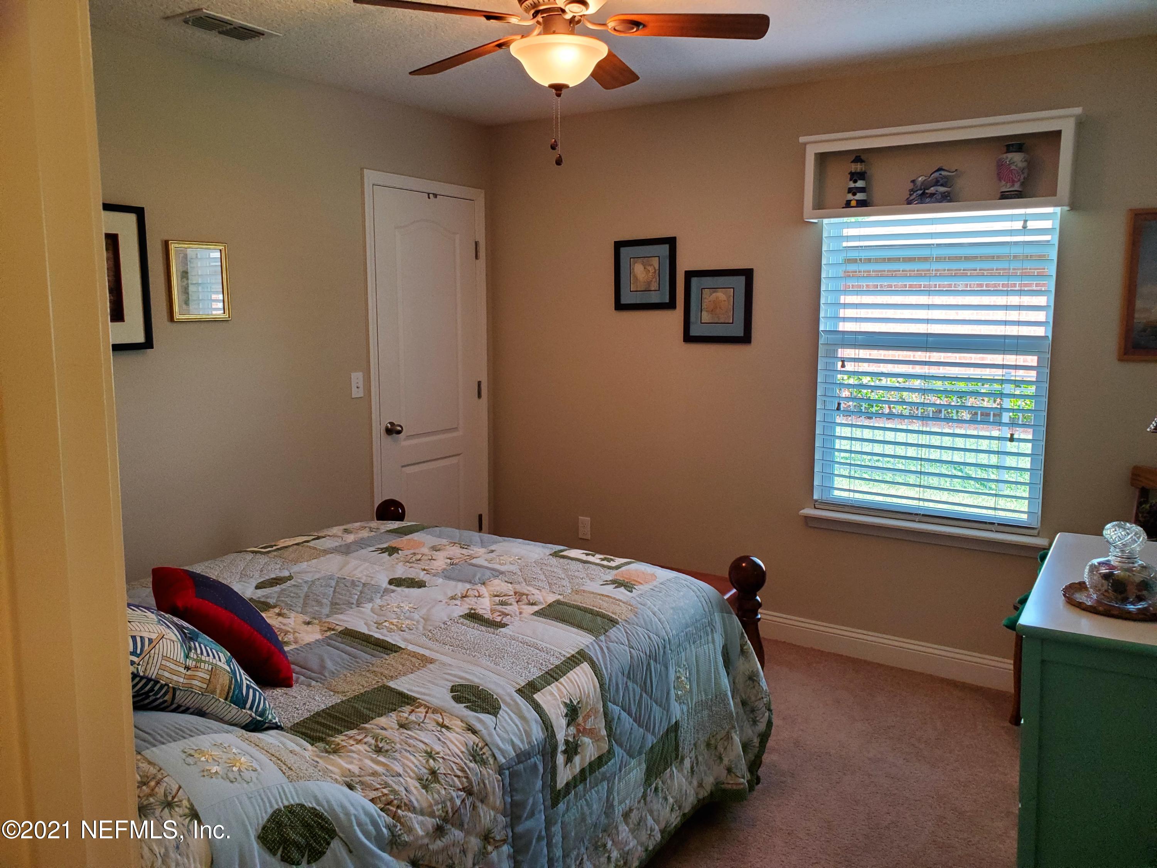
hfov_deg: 67.3
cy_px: 434
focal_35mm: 26
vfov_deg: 53.1
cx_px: 578
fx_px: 869
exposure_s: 1/59
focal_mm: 4.3
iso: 320
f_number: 2.4
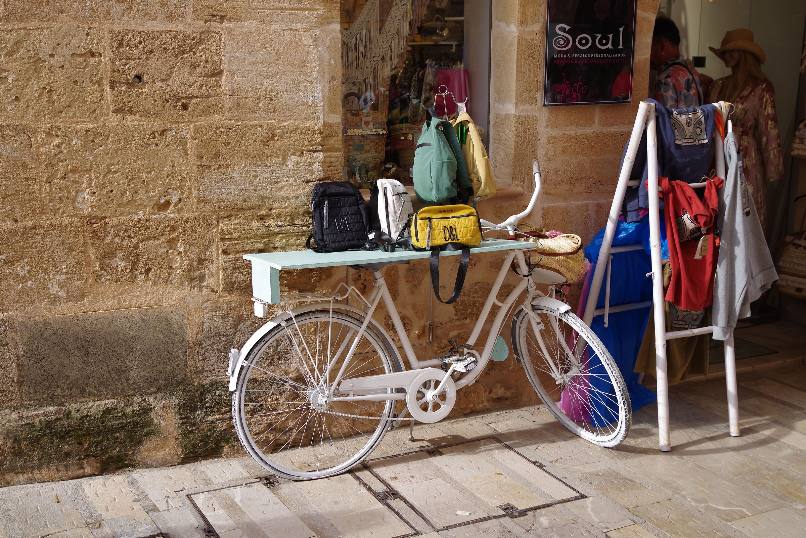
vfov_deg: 29.9
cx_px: 403
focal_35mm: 45
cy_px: 269
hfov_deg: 43.6
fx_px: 1008
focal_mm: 45
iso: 200
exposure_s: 1/80
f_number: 6.3
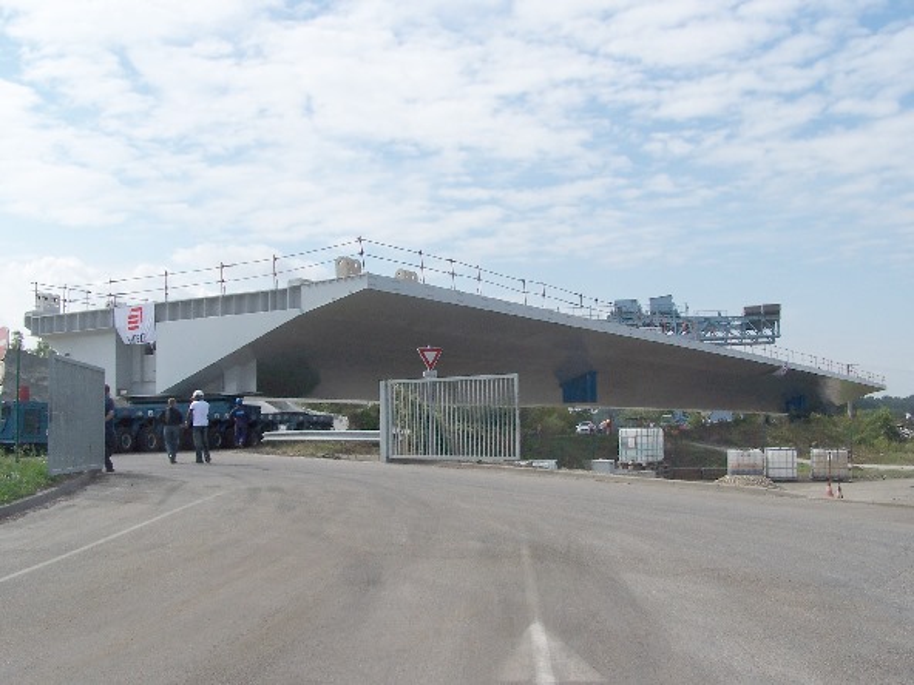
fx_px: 1003
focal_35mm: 38
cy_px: 342
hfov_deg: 49.0
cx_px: 457
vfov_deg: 37.7
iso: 80
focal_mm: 6.3
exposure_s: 1/500
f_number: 5.6
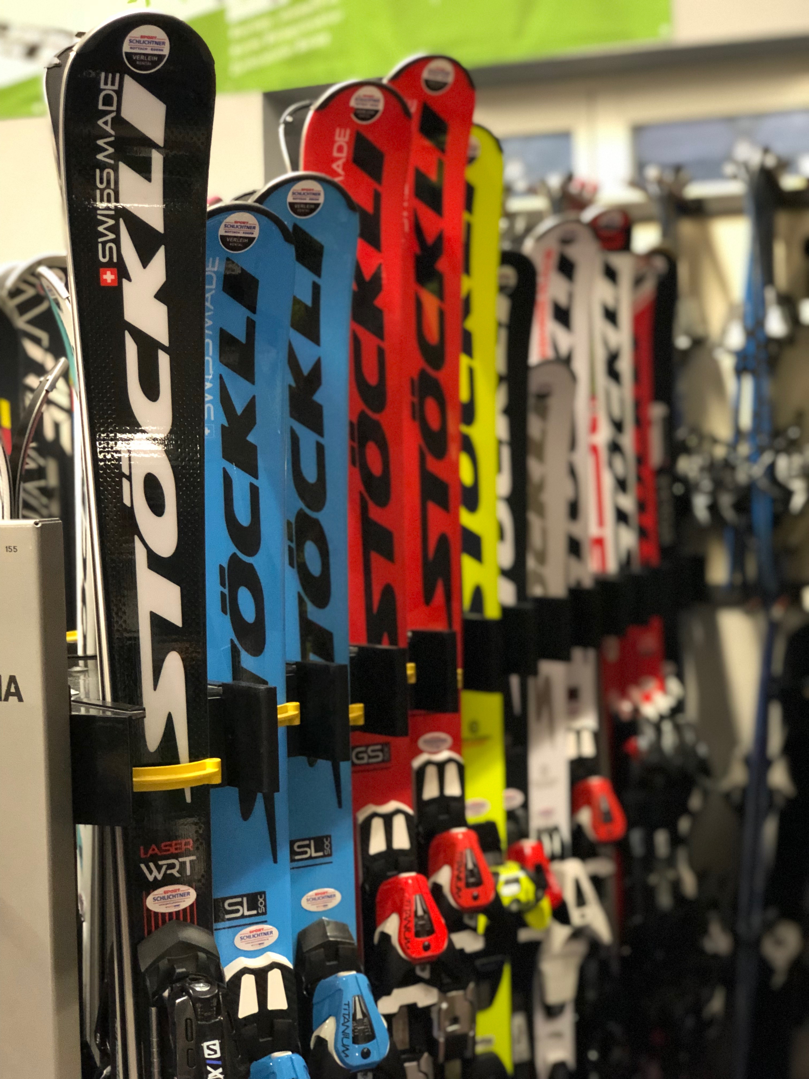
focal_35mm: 57
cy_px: 540
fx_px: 1776
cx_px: 404
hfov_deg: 25.7
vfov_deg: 33.8
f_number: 2.8
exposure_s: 1/33
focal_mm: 6.6
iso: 800
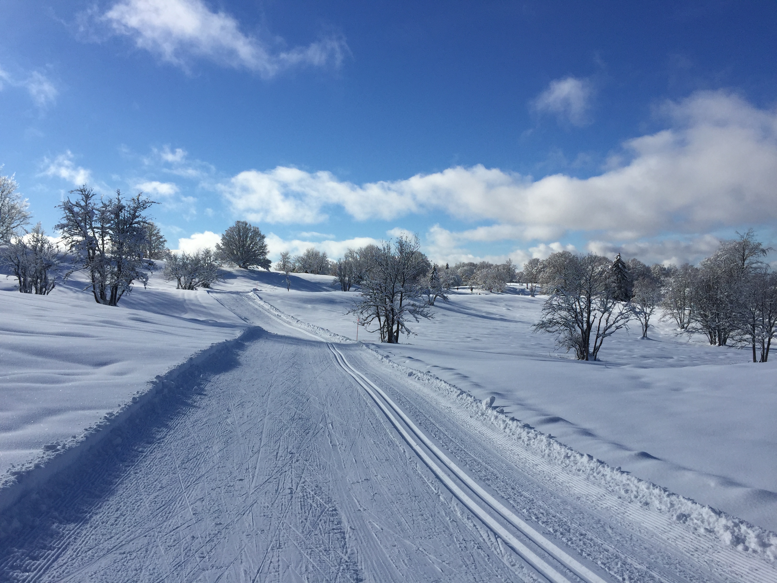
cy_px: 292
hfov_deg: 61.7
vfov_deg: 48.2
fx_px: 651
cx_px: 388
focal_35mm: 29
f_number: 2.2
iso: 32
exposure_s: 1/4950
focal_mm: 4.15
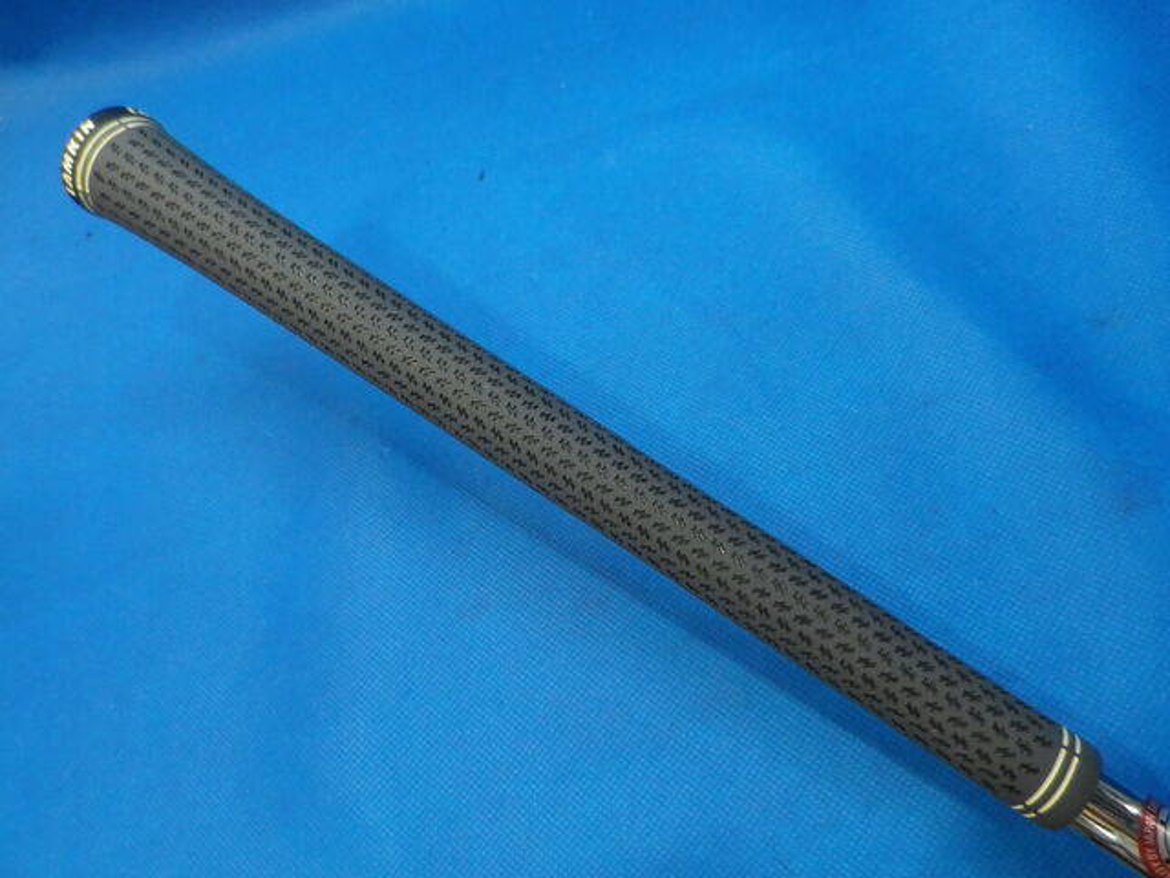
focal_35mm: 25
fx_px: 845
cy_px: 439
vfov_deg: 54.9
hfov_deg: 69.4
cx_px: 585
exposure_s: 1/50
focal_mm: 4.5
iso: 320
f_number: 3.5
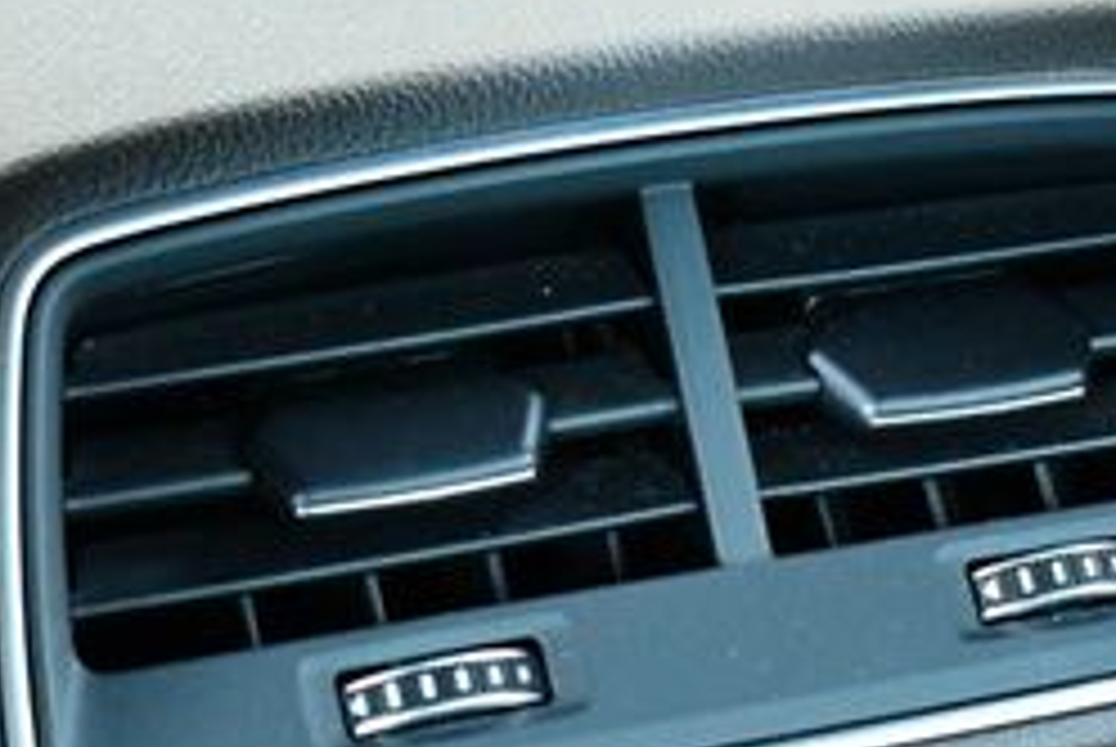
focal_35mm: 129
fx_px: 4004
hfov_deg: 15.9
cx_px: 670
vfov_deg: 10.5
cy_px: 900
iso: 3200
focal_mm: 25
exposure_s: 1/80
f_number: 4
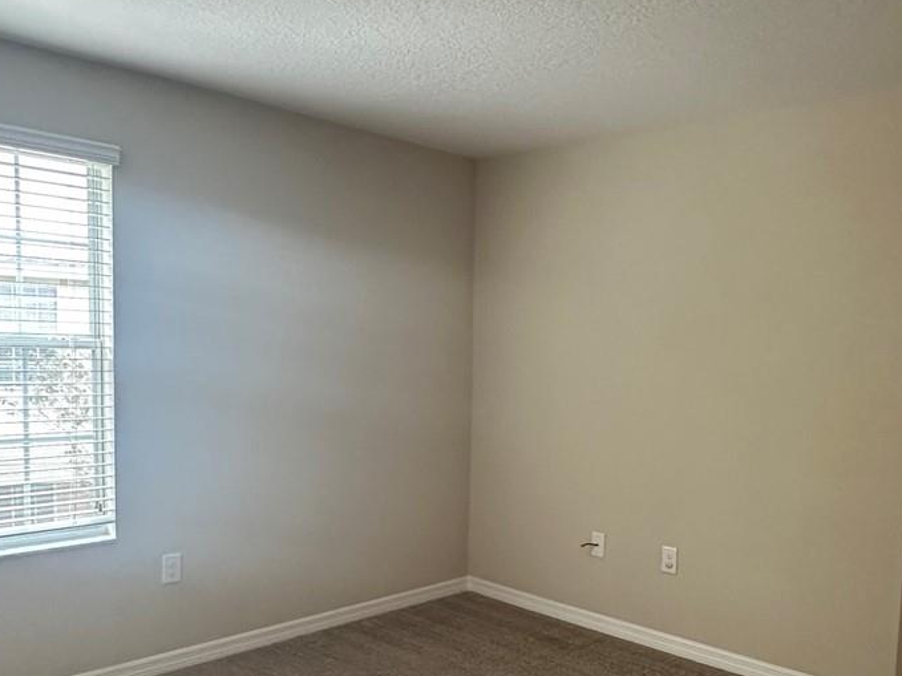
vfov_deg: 42.6
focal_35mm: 33
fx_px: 860
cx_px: 515
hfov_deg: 55.2
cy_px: 420
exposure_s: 1/60
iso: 320
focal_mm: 2.22
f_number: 2.2
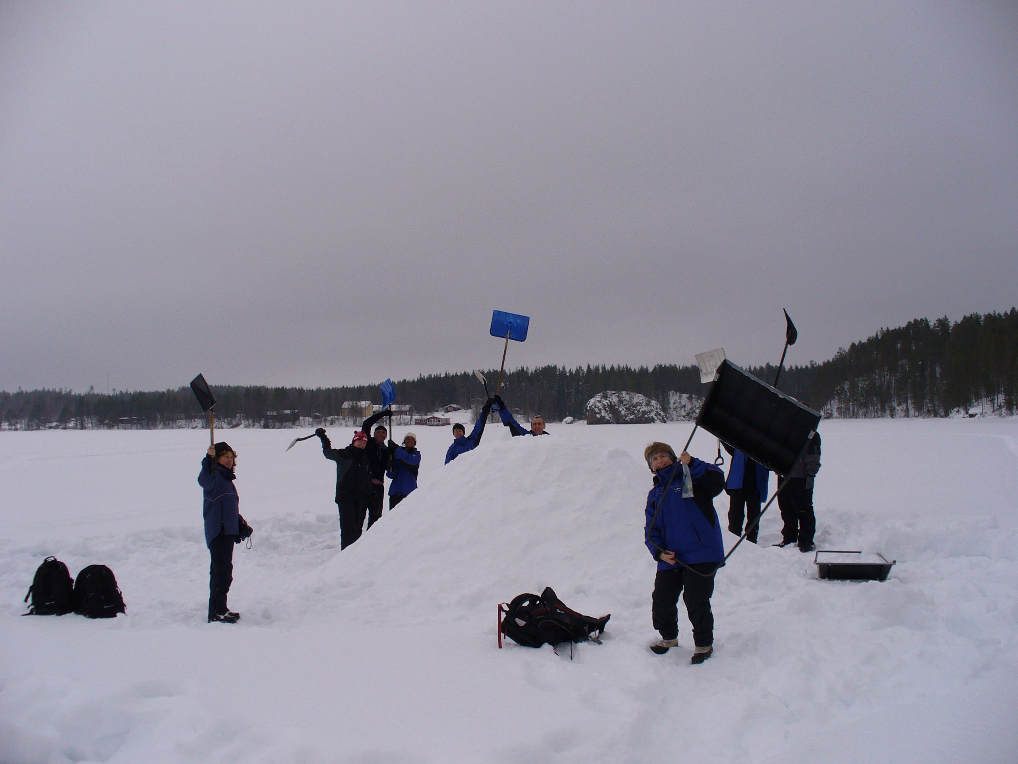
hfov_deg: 50.1
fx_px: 1088
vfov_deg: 38.7
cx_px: 509
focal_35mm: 37
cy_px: 382
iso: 80
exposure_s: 1/160
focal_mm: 6.1
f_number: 5.6
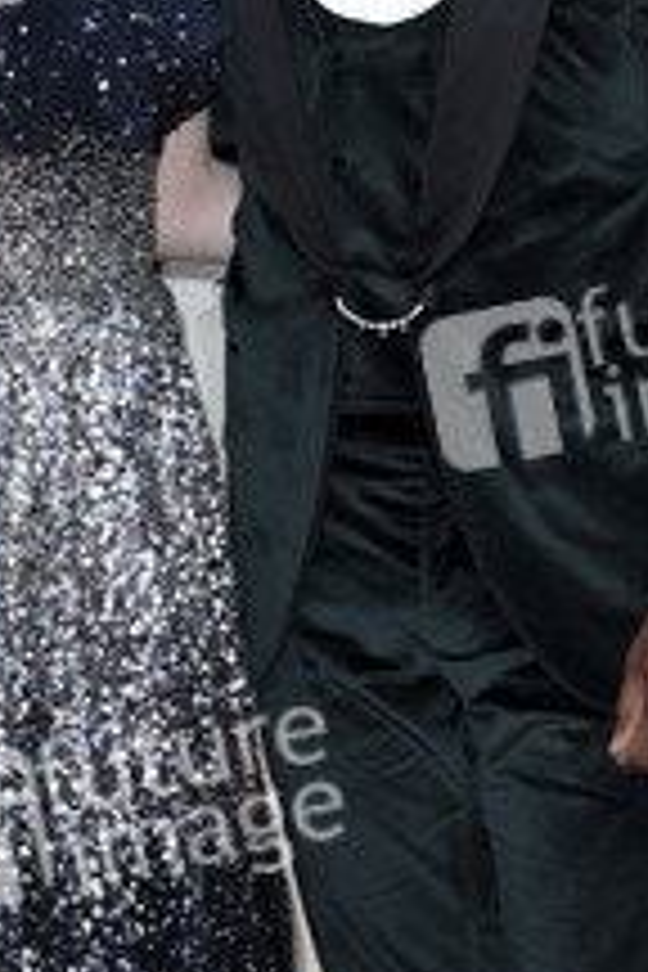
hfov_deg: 8.2
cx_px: 245
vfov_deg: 12.2
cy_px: 140
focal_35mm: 167
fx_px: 4509
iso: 800
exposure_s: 1/250
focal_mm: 90
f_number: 8
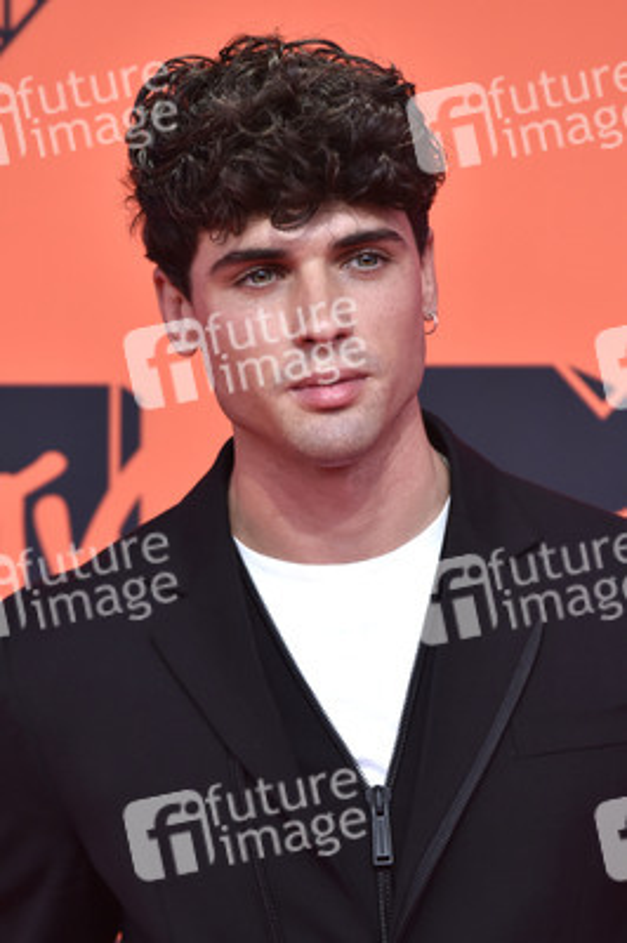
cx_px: 314
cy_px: 472
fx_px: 5234
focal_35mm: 200
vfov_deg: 10.3
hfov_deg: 6.9
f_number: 4.5
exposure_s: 1/250
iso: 1250
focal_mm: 200
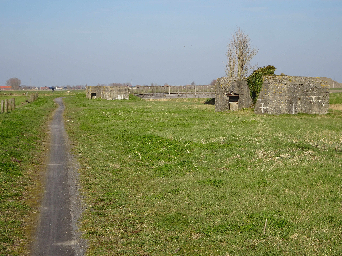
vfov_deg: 19.6
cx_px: 171
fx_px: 741
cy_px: 128
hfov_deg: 26.0
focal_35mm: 75
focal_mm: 12.87
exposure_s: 1/500
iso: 80
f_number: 5
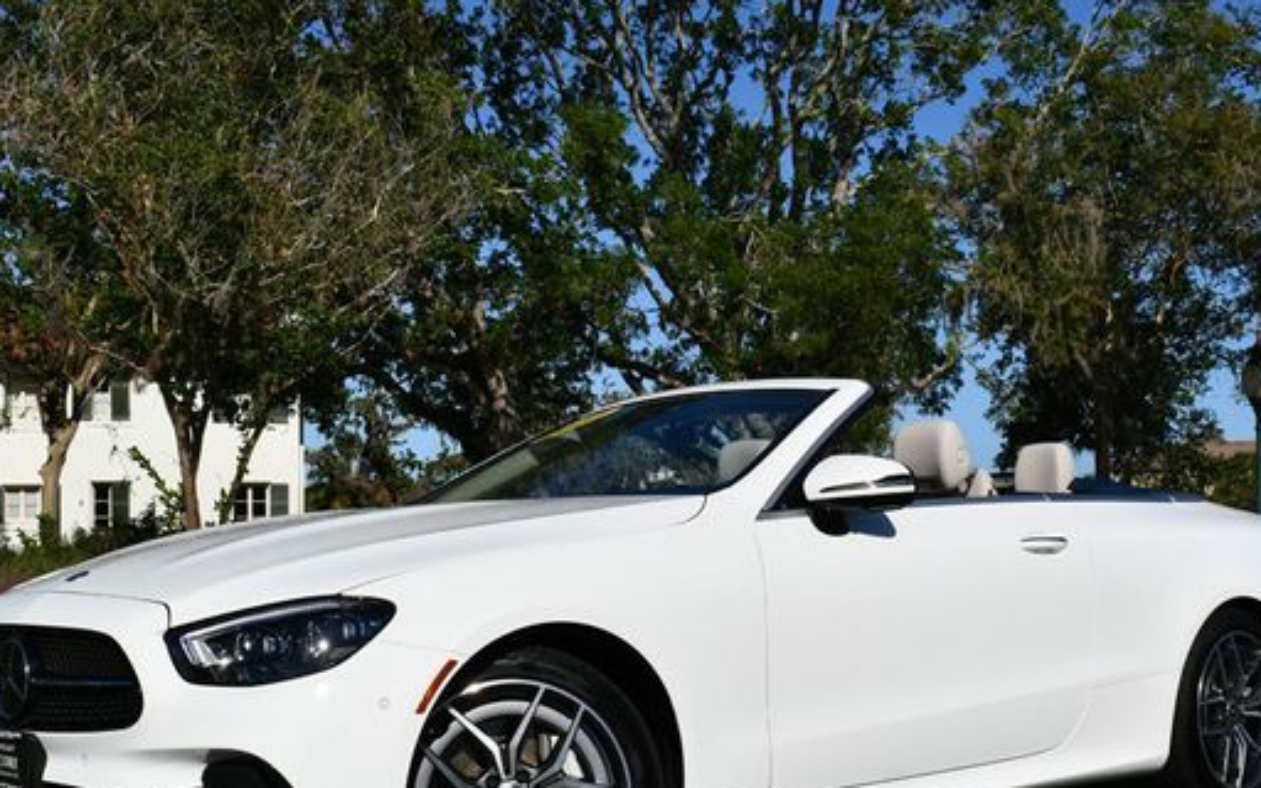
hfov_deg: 39.6
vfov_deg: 25.3
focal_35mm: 51
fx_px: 1753
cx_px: 643
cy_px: 502
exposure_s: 1/400
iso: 100
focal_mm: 20
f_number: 10
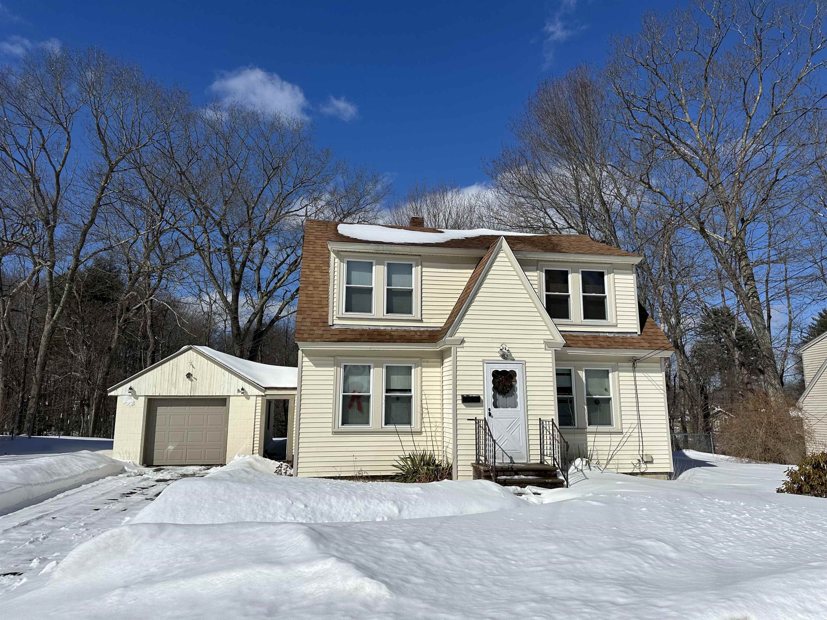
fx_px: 573
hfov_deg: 71.6
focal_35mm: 24
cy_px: 310
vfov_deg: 56.8
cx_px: 414
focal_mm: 6.86
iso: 80
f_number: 1.78
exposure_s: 1/15625
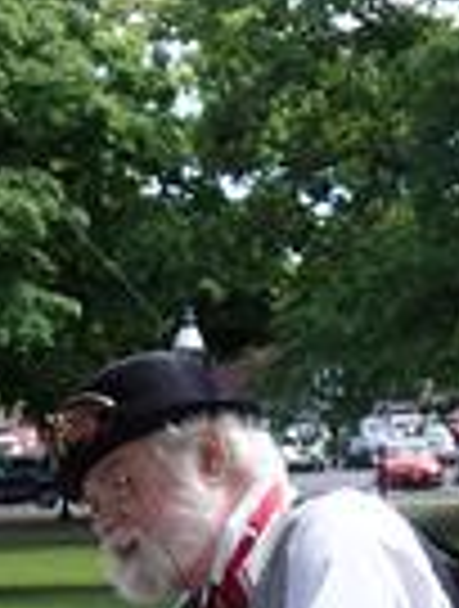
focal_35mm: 143
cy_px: 950
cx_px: 238
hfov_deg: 10.4
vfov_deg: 12.9
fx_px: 2516
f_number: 4
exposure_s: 1/320
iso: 100
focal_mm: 7.9
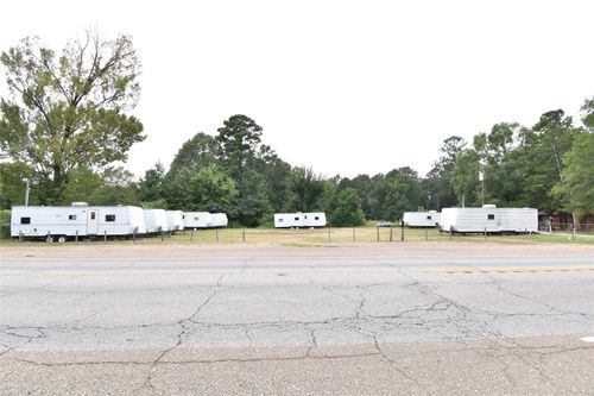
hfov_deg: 92.5
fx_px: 285
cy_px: 198
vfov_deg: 69.6
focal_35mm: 17
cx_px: 297
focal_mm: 11.5
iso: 160
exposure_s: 1/100
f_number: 9
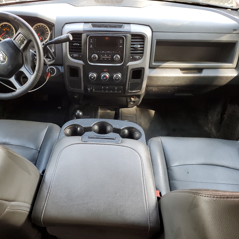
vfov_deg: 52.5
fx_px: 242
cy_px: 119
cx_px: 95
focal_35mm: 31
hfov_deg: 52.2
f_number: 1.5
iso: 61
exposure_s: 1/60.2
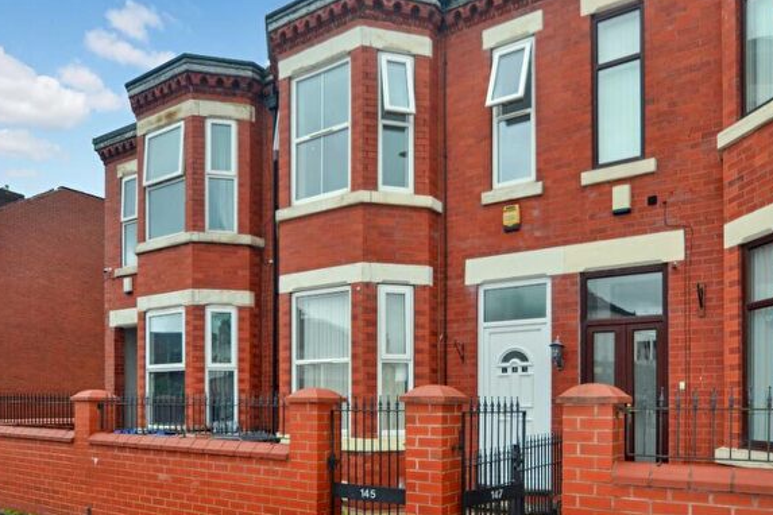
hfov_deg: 78.2
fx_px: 472
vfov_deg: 57.2
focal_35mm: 22
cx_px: 434
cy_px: 237
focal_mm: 12
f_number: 4
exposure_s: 1/200
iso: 100
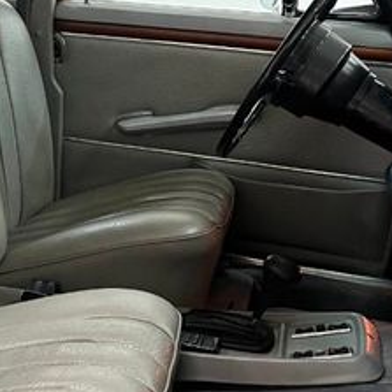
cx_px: 14
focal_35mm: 66
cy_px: 267
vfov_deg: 25.9
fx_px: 846
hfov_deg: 25.0
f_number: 1.5
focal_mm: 5.7
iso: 500
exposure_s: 1/40
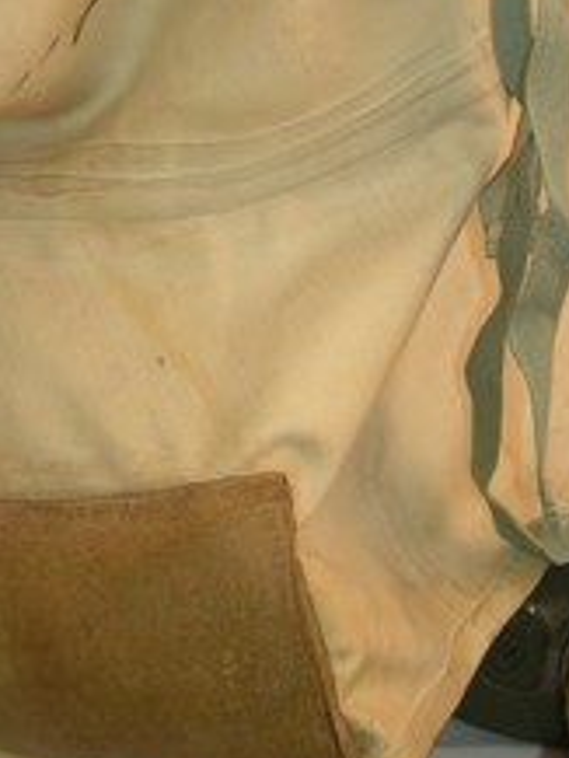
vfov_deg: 17.5
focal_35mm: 112
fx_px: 2452
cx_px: 216
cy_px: 185
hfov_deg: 13.2
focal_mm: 6.3
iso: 50
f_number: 2.8
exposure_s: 1/60
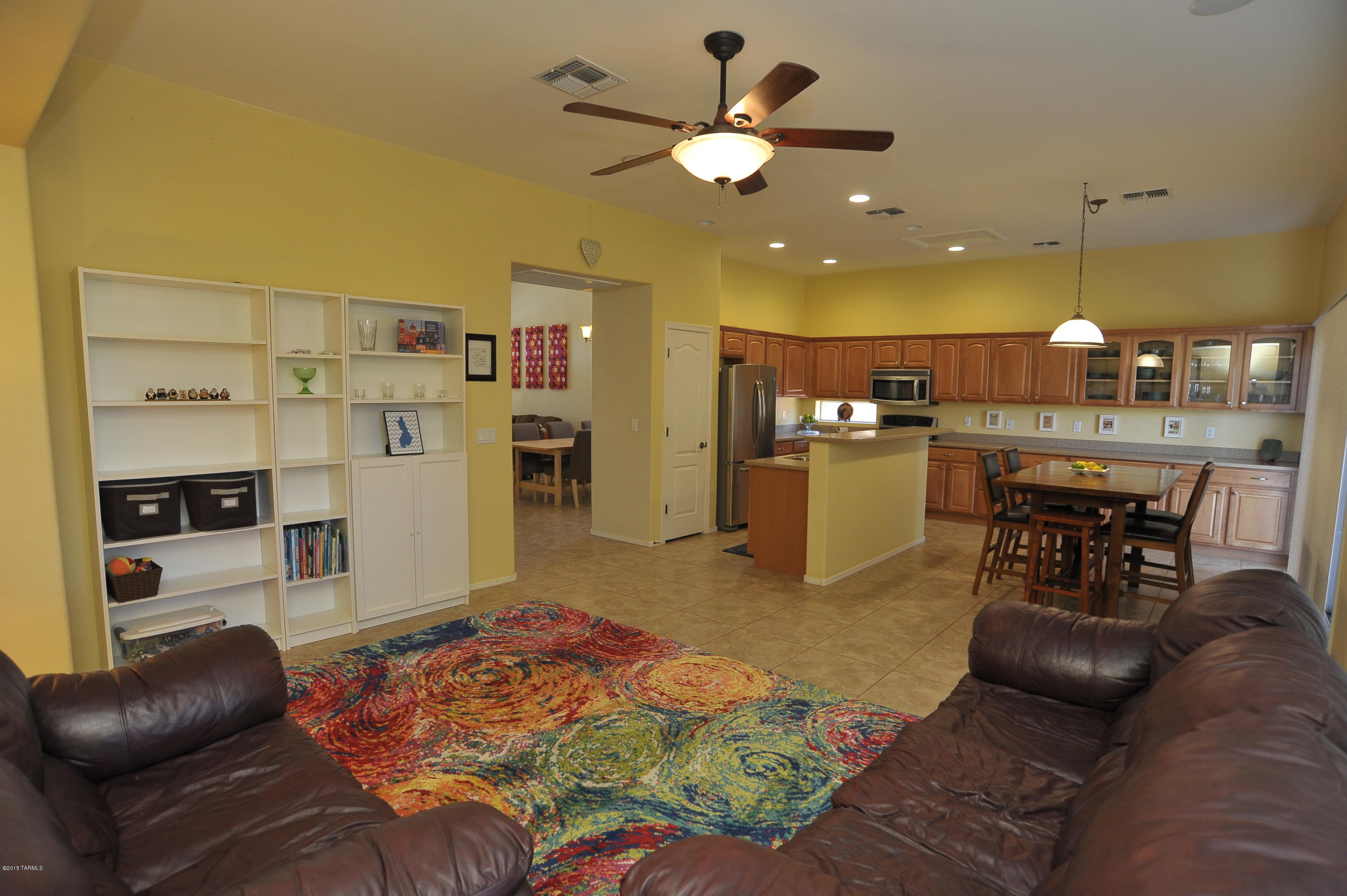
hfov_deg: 90.0
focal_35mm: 18
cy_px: 448
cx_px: 674
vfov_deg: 67.3
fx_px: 673
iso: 640
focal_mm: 18
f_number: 6.3
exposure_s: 1/30
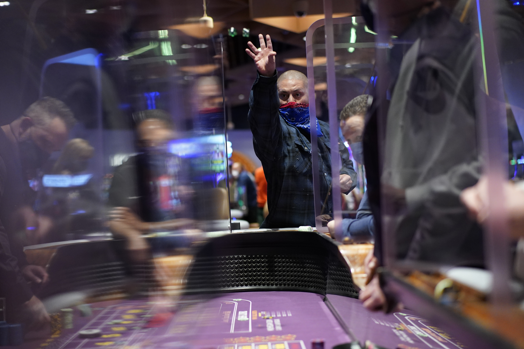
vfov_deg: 23.0
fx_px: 859
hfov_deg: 33.9
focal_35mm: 59
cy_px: 181
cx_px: 264
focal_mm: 55
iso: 2500
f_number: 1.8
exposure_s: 1/400
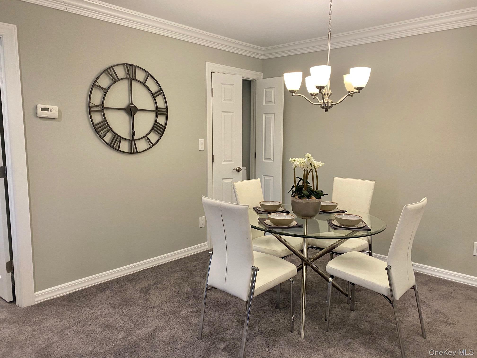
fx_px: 358
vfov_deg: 53.1
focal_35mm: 26
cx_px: 238
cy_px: 179
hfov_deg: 67.3
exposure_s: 1/60
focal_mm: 4.25
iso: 100
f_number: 1.8
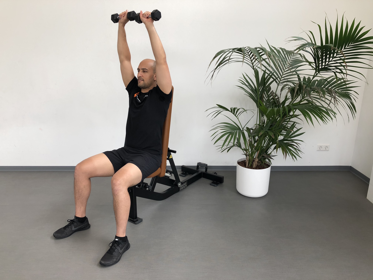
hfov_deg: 63.4
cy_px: 140
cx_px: 186
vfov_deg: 49.7
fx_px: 302
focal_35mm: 28
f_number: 1.8
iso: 32
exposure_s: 1/100
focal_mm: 4
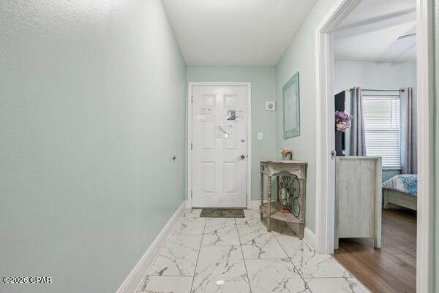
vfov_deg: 73.8
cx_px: 220
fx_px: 195
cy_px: 146
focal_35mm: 16
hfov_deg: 96.7
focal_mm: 16
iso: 320
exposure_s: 1/40
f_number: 8
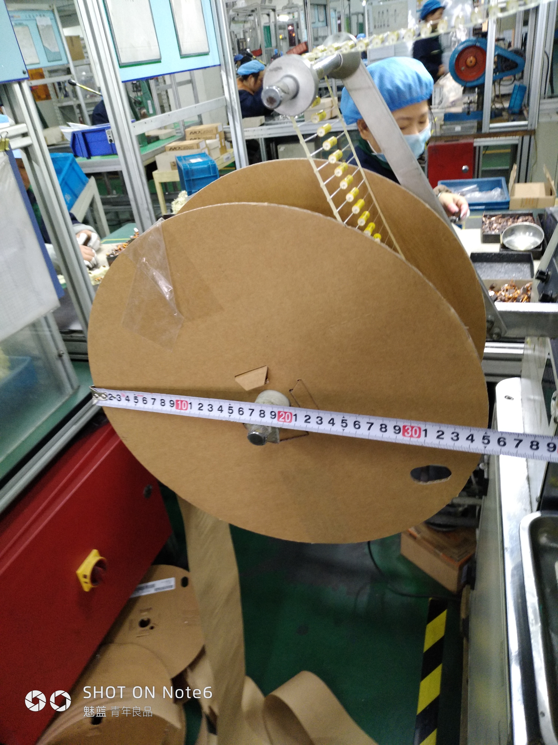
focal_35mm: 24
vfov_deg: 71.6
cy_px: 372
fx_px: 516
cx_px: 279
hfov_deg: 56.8
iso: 391
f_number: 1.9
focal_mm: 3.94
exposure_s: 1/25
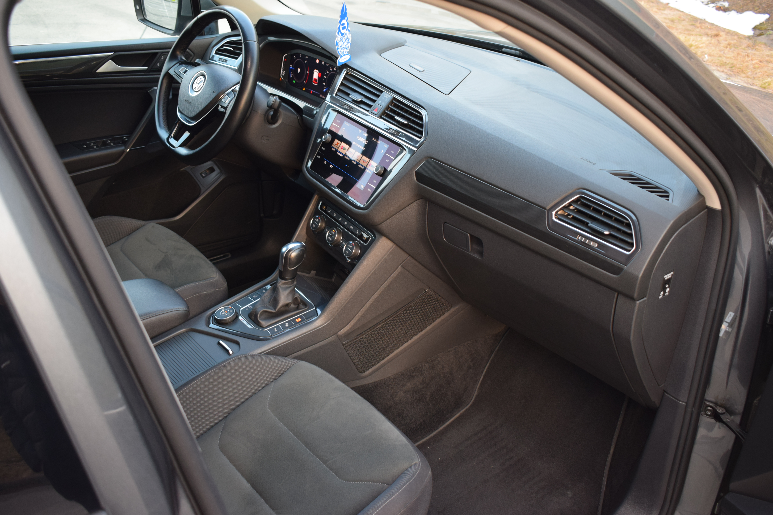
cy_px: 258
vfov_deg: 36.9
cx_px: 386
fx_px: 773
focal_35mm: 36
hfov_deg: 53.1
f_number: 4
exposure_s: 1/60
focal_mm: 24
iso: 640
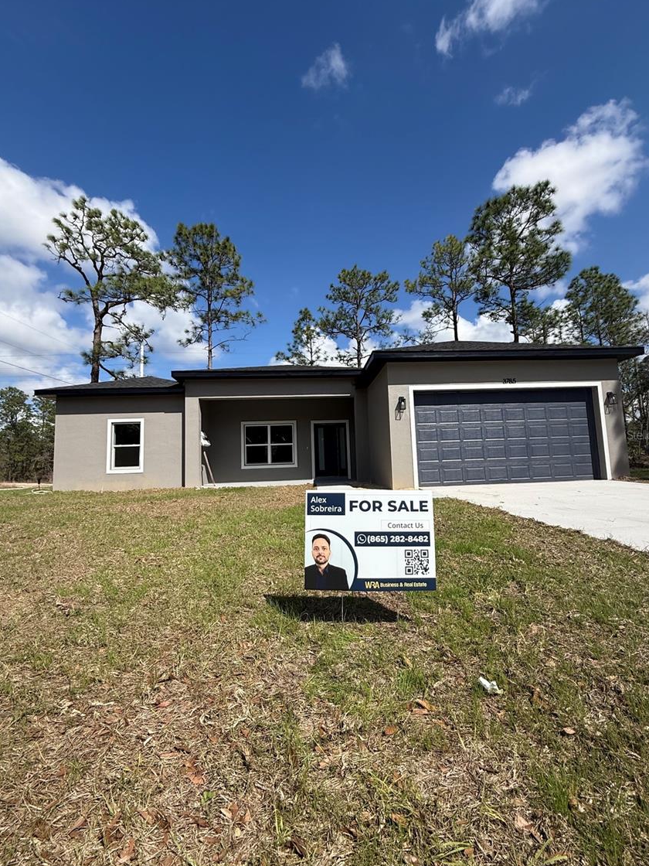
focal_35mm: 15
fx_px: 375
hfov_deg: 81.7
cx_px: 334
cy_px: 435
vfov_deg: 98.2
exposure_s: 1/2841
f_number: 2.2
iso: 50
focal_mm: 2.22
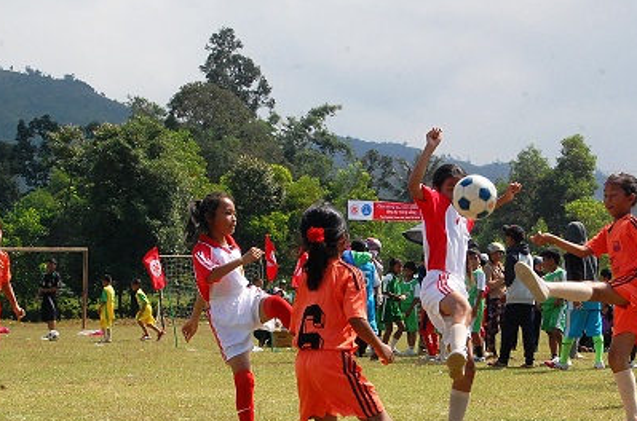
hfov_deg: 17.6
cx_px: 378
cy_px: 268
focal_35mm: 117
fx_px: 2060
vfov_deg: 11.7
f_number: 16
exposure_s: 1/800
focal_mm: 55
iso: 1600
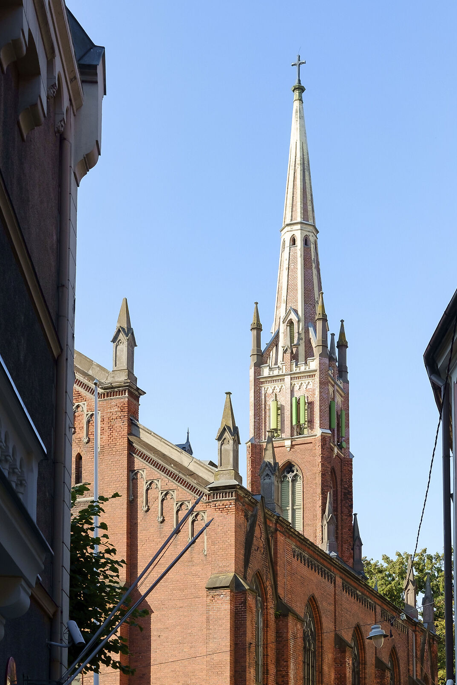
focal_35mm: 61
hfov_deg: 22.2
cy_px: 488
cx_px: 290
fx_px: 1162
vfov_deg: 32.4
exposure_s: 1/250
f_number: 5.6
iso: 250
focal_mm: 27
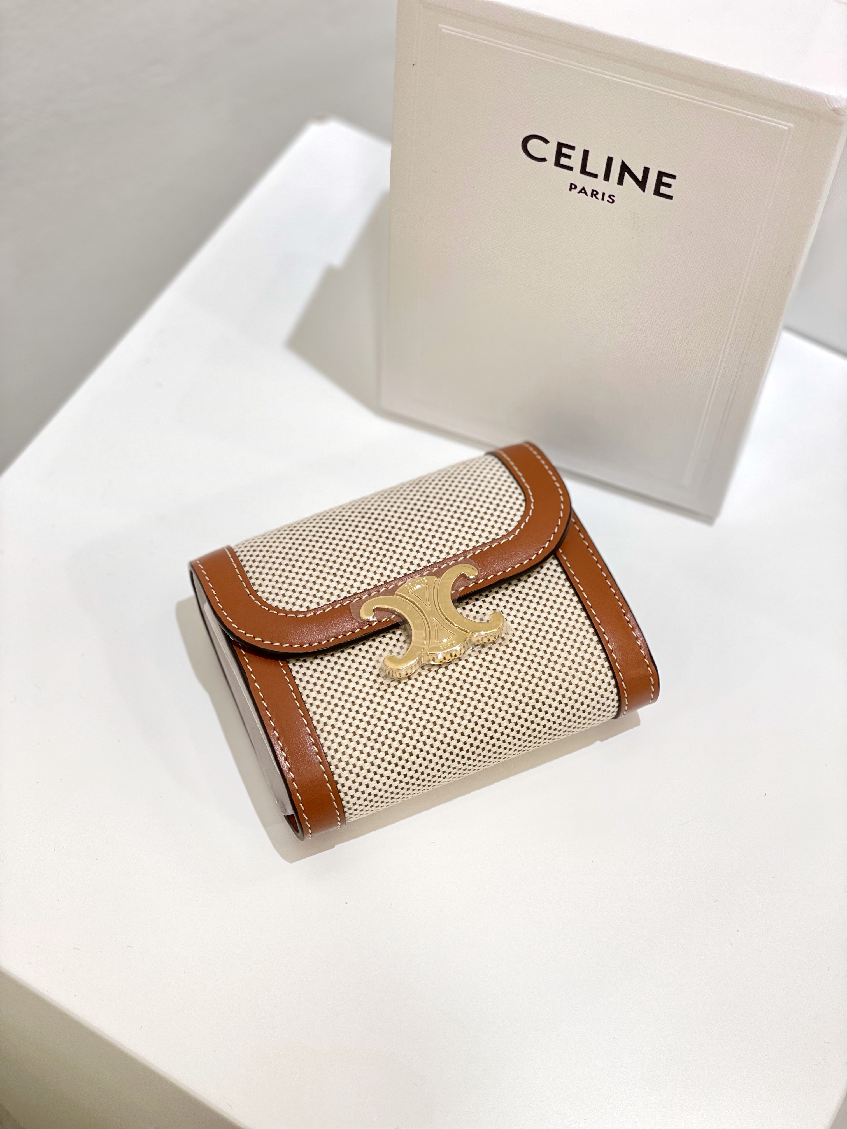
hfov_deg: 28.0
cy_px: 564
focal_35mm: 52
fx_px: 1696
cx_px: 424
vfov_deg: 36.8
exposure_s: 1/100
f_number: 2
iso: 64
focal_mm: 6
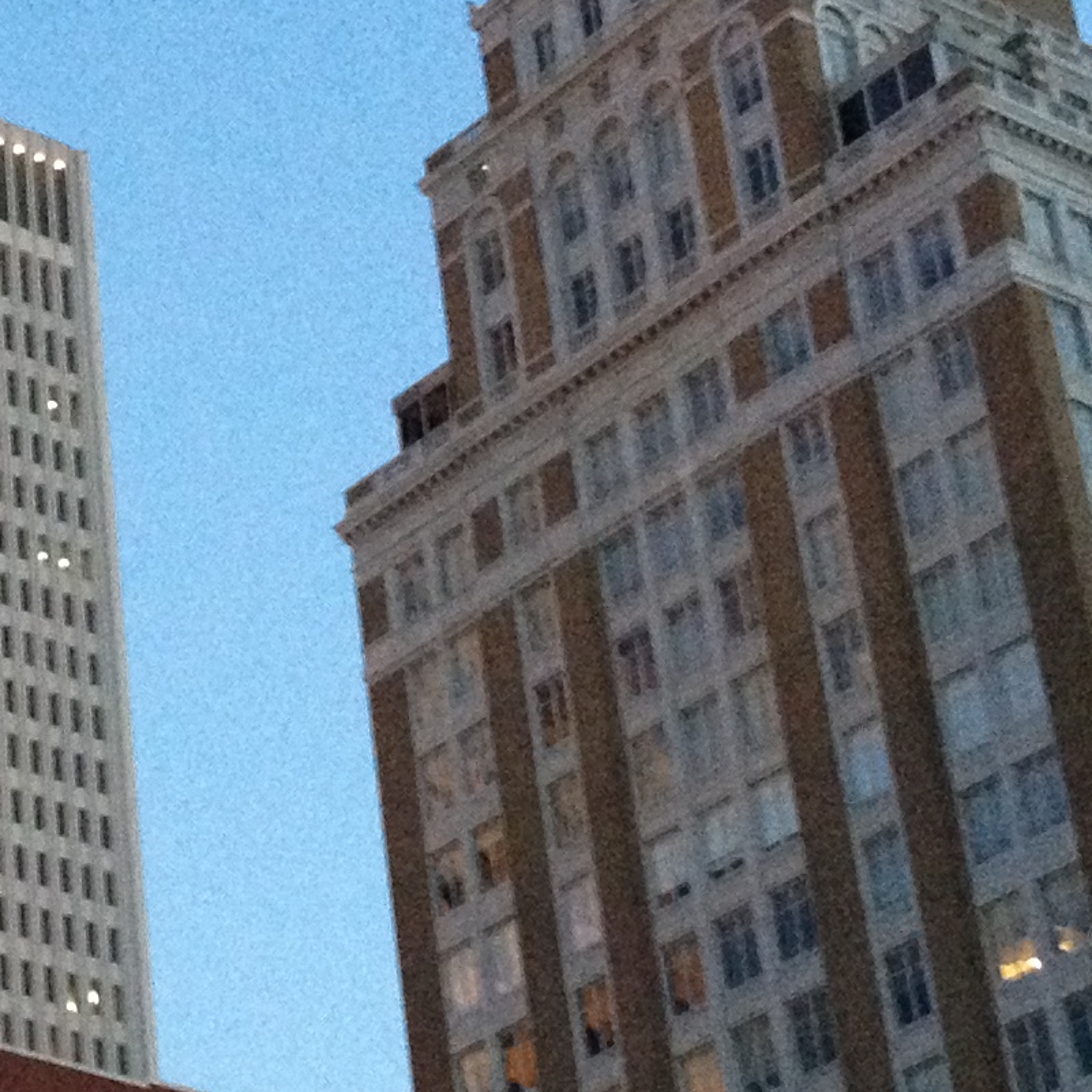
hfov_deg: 13.5
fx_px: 4497
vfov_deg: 13.8
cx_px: -233
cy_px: 603
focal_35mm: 126
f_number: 2.4
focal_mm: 4.28
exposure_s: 1/15
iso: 400
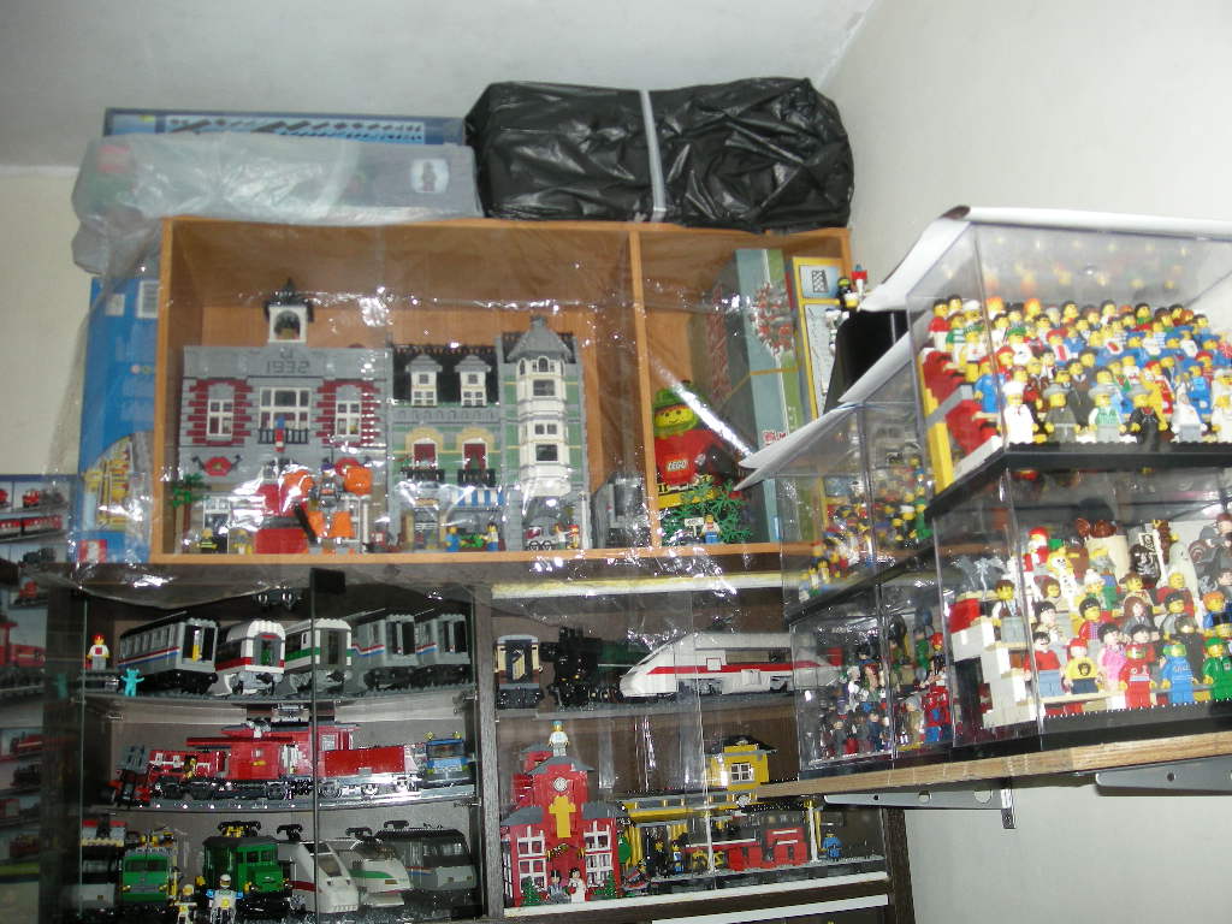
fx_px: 1246
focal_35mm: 35
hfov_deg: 52.6
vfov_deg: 40.7
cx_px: 616
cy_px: 462
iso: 78
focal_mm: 5.7
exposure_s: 1/60
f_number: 2.8
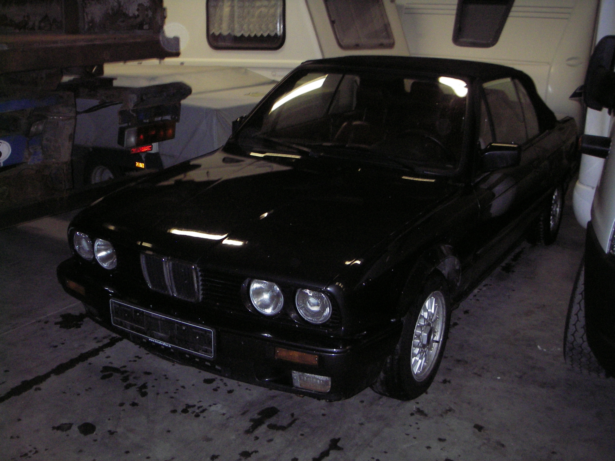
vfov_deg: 37.7
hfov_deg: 49.0
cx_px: 308
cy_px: 230
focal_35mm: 38
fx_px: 675
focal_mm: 6.3
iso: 200
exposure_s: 1/30
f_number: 3.3
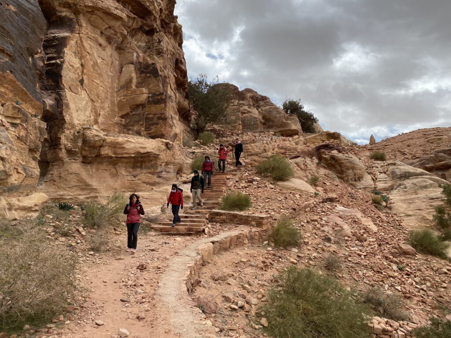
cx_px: 226
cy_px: 169
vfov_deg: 53.1
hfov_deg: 67.3
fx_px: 339
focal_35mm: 26
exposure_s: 1/3125
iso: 32
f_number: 1.8
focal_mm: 4.25
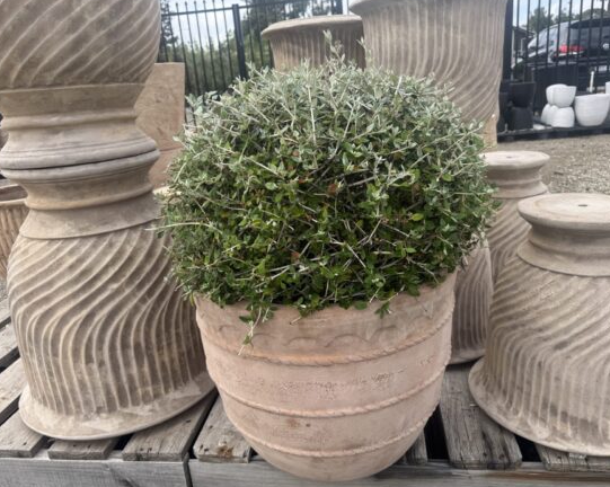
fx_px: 469
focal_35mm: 26
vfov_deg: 54.9
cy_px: 239
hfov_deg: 66.1
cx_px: 312
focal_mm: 6.76
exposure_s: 1/1678
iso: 80
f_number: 1.78
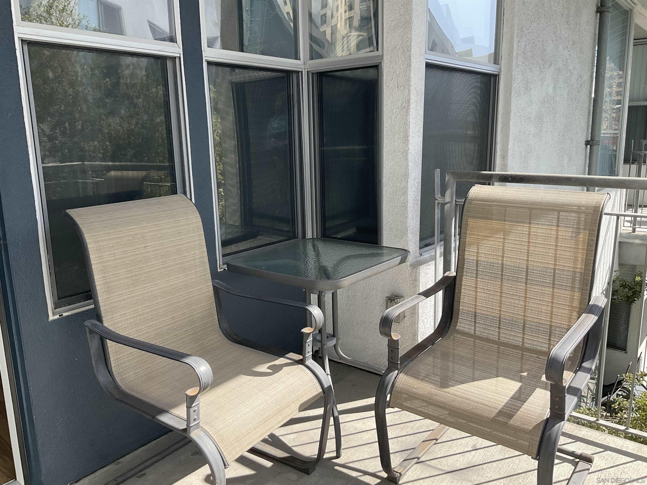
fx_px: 542
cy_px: 242
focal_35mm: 29
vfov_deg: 48.2
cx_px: 324
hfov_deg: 61.7
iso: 16
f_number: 1.8
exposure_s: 1/657
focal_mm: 3
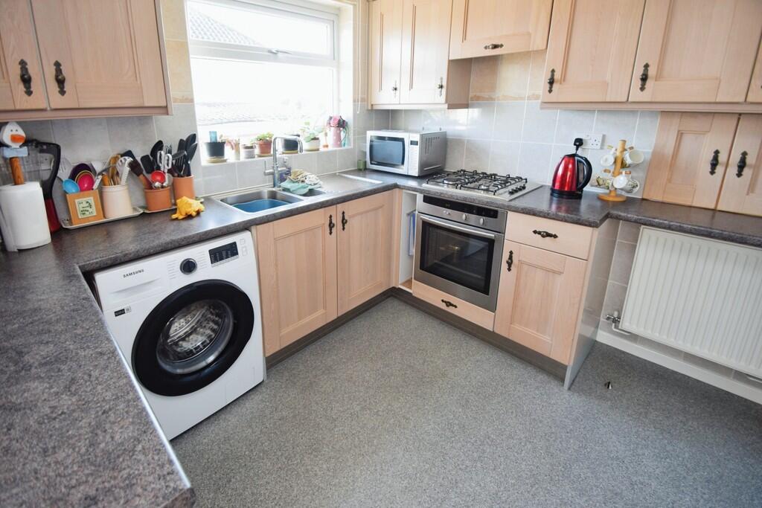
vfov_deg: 77.3
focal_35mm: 15
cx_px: 381
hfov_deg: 100.4
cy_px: 254
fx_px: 318
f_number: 4
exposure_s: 1/60
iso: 400
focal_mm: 10
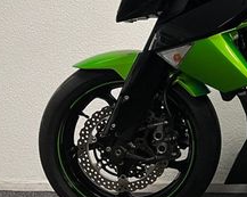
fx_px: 548
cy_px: 46
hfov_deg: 21.9
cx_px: 351
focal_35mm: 75
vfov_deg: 20.2
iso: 80
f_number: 1.6
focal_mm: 5.1
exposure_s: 1/50
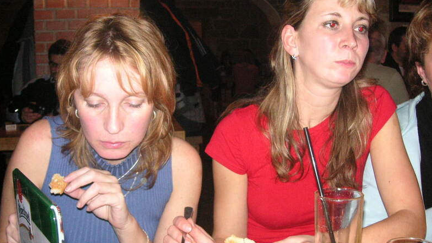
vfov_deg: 29.0
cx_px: 216
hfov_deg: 49.4
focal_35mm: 41
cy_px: 126
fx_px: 469
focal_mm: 6.1
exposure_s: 1/45
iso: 160
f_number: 2.8
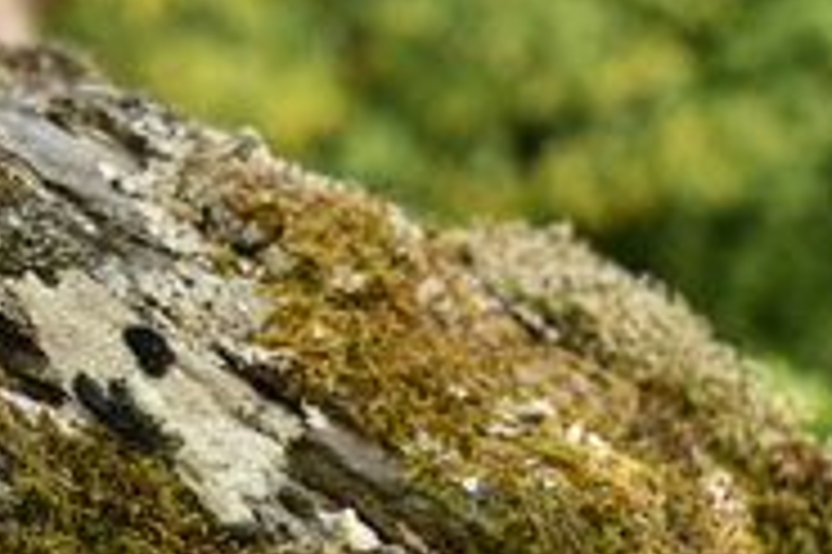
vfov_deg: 9.5
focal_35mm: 143
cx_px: 216
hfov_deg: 14.3
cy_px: 592
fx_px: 3302
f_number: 4.8
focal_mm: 44
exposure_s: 1/250
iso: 100
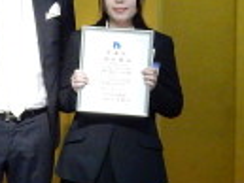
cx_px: 72
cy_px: 43
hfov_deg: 14.1
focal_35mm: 139
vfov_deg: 10.7
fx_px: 981
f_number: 4
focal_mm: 5.4
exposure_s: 1/15
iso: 200
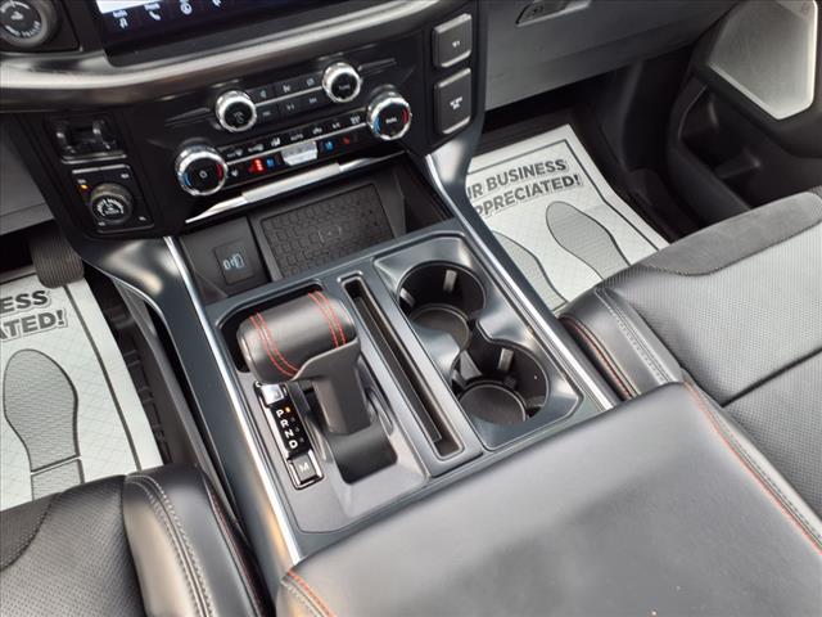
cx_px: 411
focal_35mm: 27
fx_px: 641
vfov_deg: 51.4
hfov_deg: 65.3
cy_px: 308
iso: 50
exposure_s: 1/40
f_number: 1.9
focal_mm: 3.58
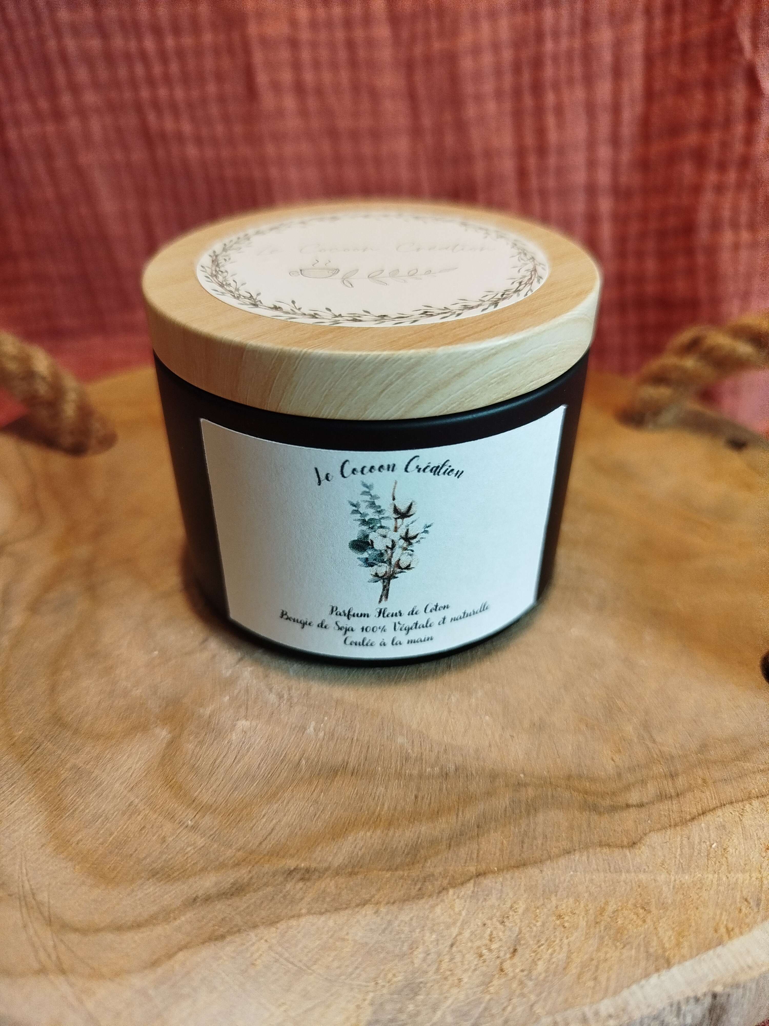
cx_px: 384
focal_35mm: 24
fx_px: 711
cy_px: 513
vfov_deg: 71.6
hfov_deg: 56.8
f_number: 1.7
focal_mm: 5.31
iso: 500
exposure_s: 1/33
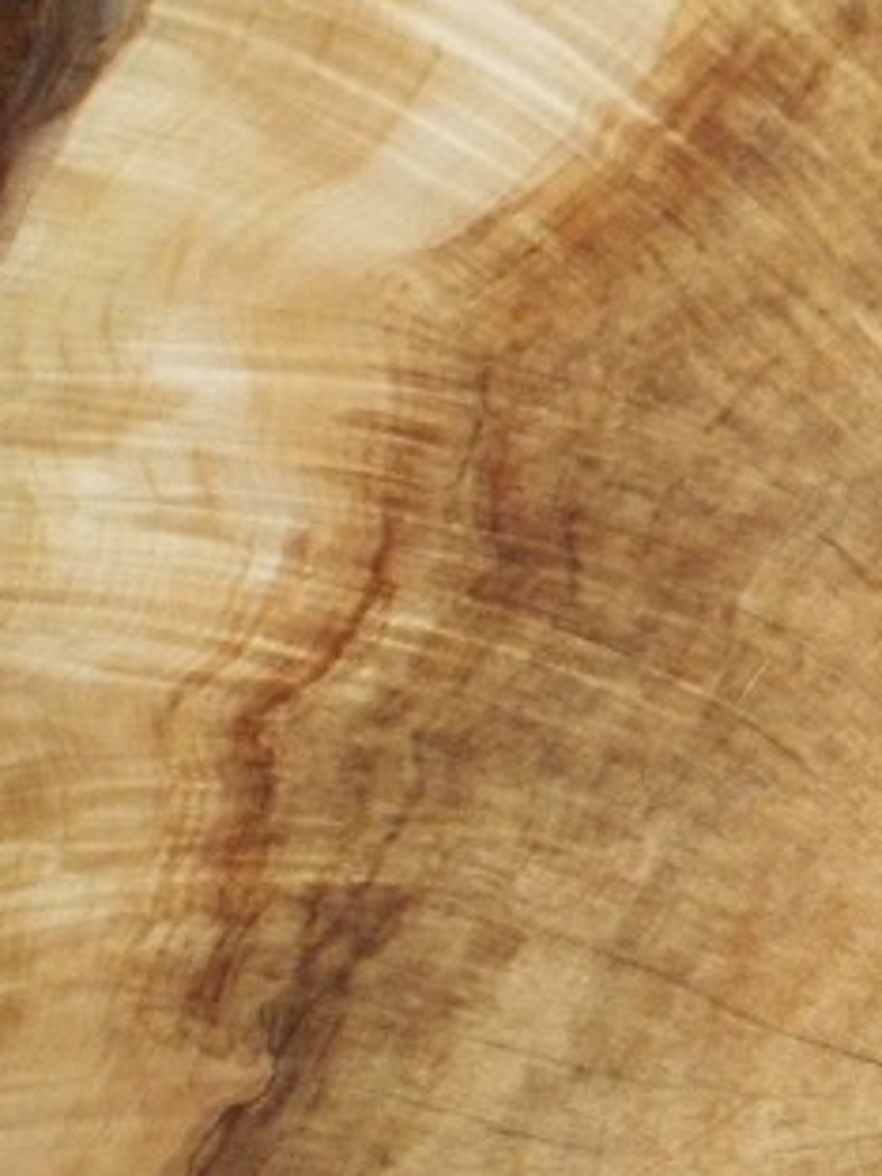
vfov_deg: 12.5
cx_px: 2326
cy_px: 294
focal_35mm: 157
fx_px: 5334
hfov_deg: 8.4
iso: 800
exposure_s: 1/60
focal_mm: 17
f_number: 2.8
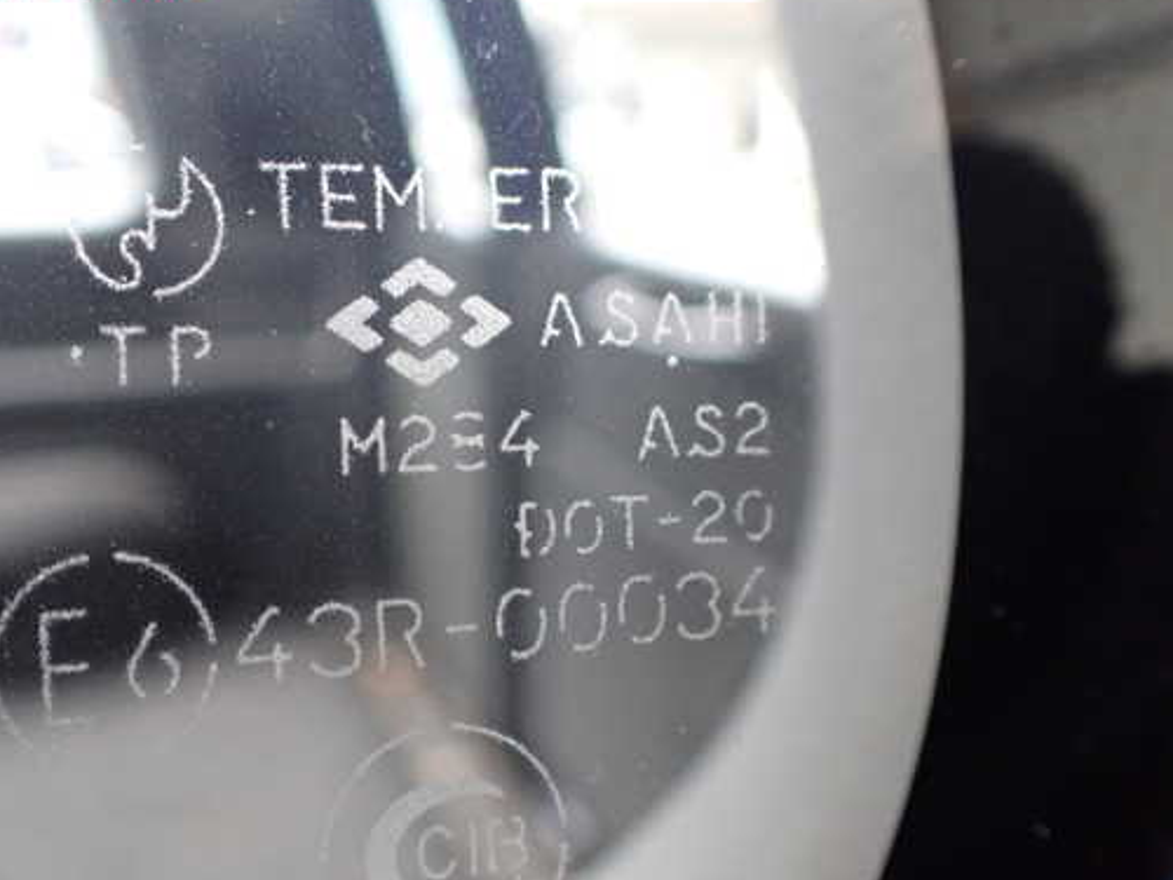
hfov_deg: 51.0
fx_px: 1220
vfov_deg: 39.6
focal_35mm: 36
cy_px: 474
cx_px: 474
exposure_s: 1/125
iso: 500
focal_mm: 5.4
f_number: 2.3
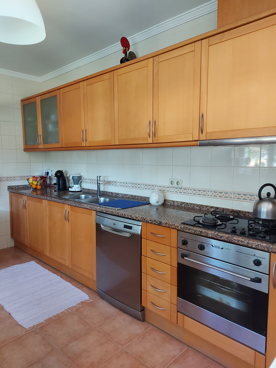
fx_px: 255
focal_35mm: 24
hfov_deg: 56.8
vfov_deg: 71.6
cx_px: 138
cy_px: 184
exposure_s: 1/50
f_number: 1.8
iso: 250
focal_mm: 5.23
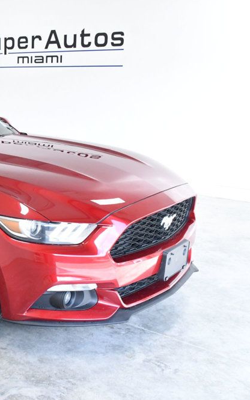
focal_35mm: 47
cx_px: -49
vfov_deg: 42.7
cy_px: 201
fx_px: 513
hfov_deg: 24.8
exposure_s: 1/250
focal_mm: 20
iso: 2500
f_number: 8
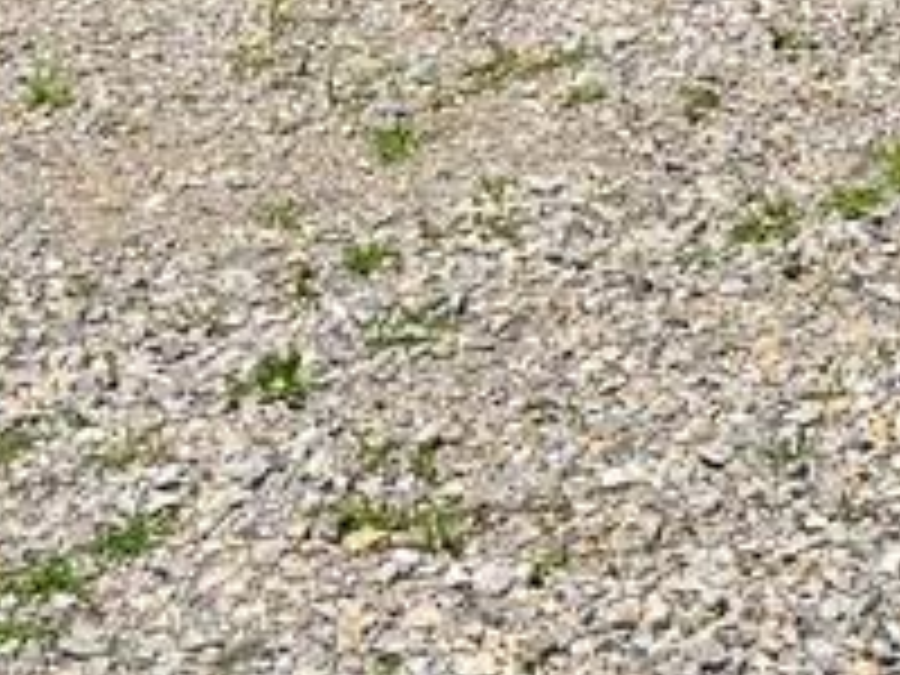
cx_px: 940
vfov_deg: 10.6
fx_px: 3198
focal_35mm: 123
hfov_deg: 15.7
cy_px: -832
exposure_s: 1/4950
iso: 80
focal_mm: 6.76
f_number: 1.78
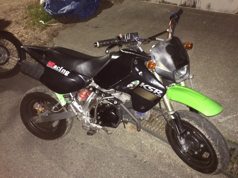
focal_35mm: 30
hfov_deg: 60.0
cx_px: 119
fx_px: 206
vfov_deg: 46.8
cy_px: 89
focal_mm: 4.12
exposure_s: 1/16
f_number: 2.2
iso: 500
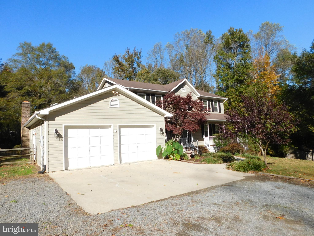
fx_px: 209
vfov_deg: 58.9
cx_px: 157
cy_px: 118
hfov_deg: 73.9
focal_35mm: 23
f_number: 3
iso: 125
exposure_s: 1/1500
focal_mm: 4
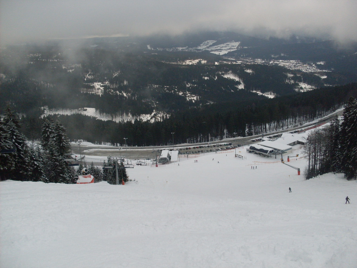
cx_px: 178
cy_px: 134
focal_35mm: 38
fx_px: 392
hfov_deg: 49.0
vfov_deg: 37.7
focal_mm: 6.3
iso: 80
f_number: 2.8
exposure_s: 1/250
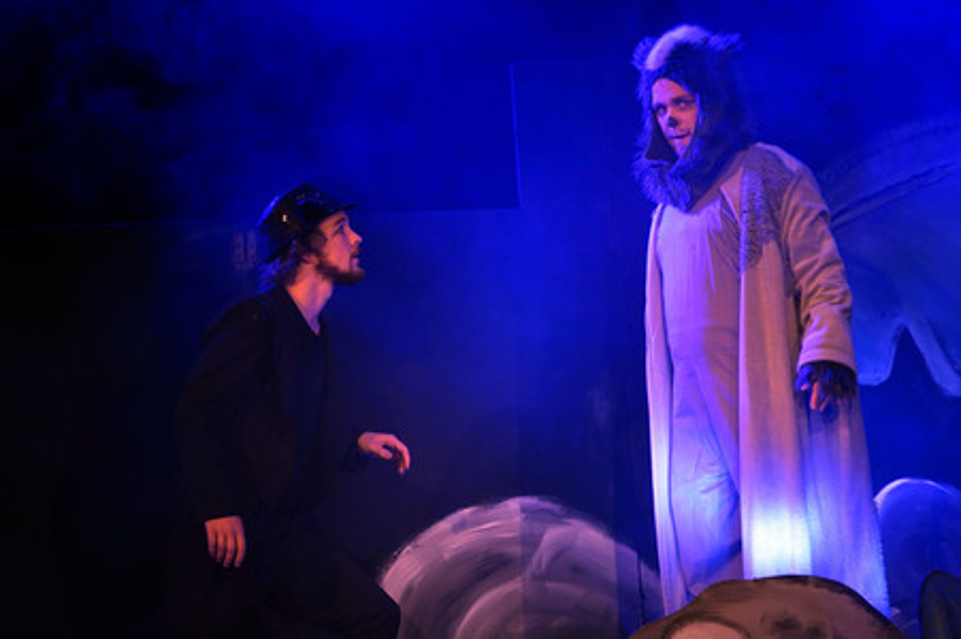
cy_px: 320
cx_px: 480
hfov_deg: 10.3
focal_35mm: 200
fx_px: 5335
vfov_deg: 6.9
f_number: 5.6
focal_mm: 200
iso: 1600
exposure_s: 1/200
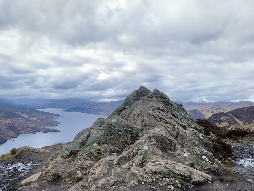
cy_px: 96
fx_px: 191
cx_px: 127
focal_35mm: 26
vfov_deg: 53.1
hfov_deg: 67.3
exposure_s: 1/298
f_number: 1.8
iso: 25
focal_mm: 4.25
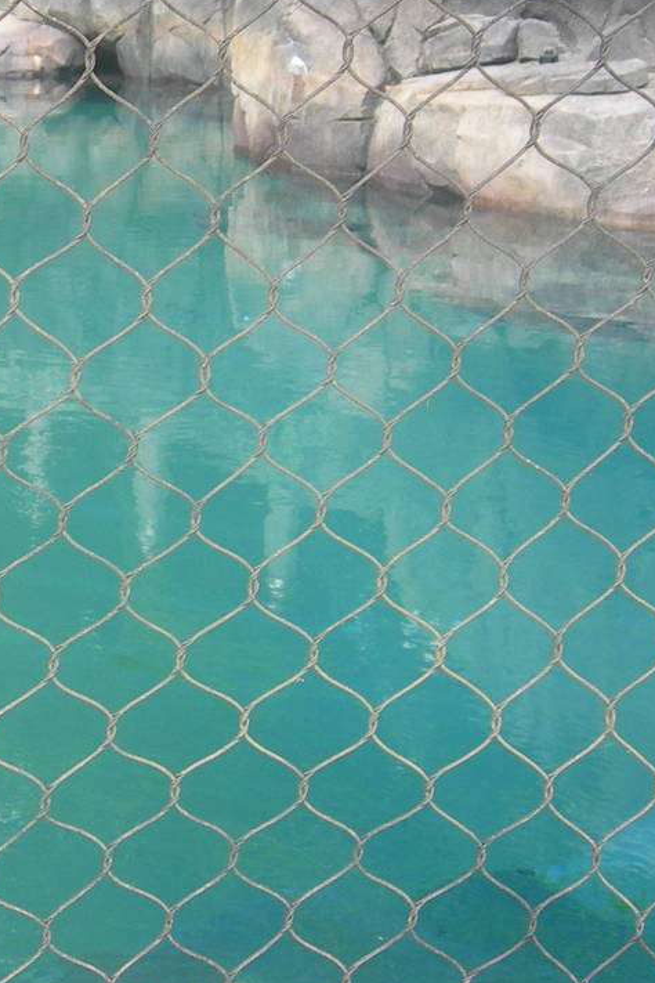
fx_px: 2429
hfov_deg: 14.8
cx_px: -149
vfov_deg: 22.9
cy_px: 456
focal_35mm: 89
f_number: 2.8
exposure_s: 1/183
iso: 50
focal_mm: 7.8
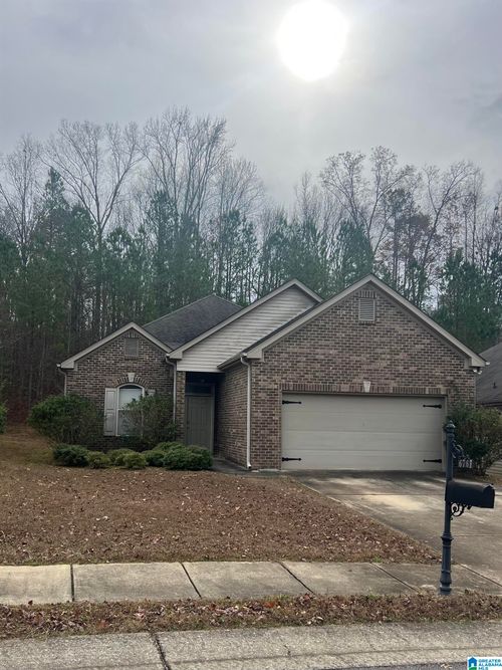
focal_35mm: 26
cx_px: 251
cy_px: 335
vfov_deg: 67.3
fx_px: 503
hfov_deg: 53.0
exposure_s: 1/3460
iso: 50
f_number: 1.5
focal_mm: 5.7
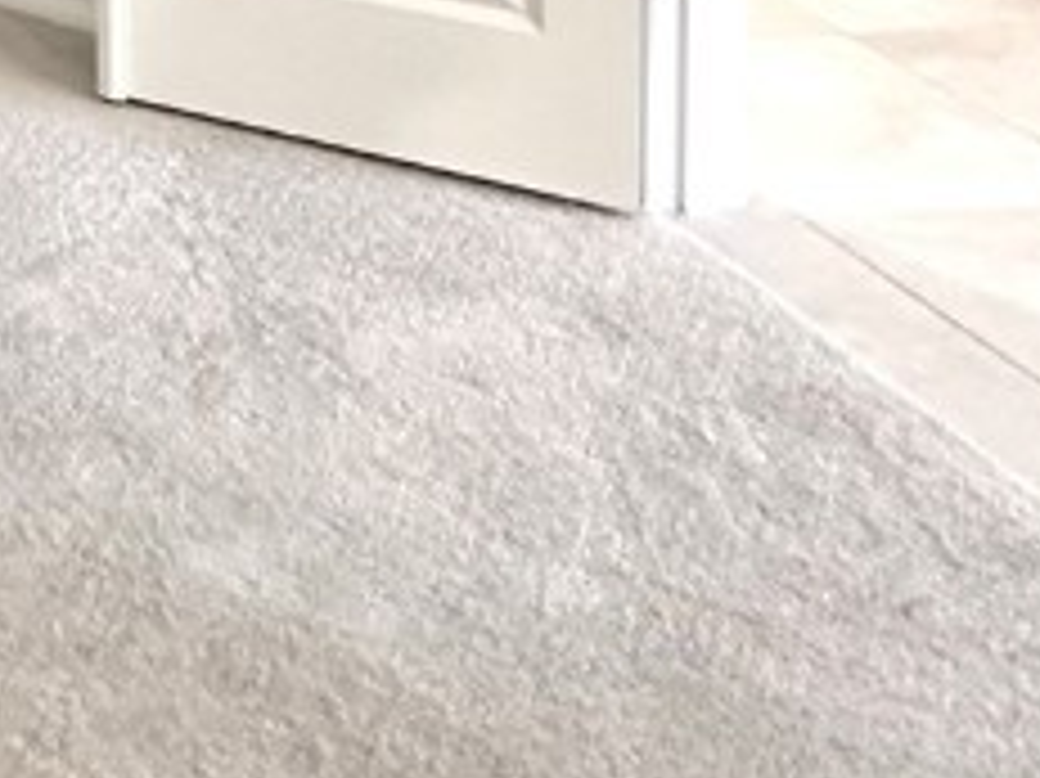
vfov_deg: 17.7
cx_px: -693
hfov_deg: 22.5
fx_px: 1862
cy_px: -715
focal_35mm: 62
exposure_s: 1/60
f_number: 2.2
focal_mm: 2.22
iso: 400
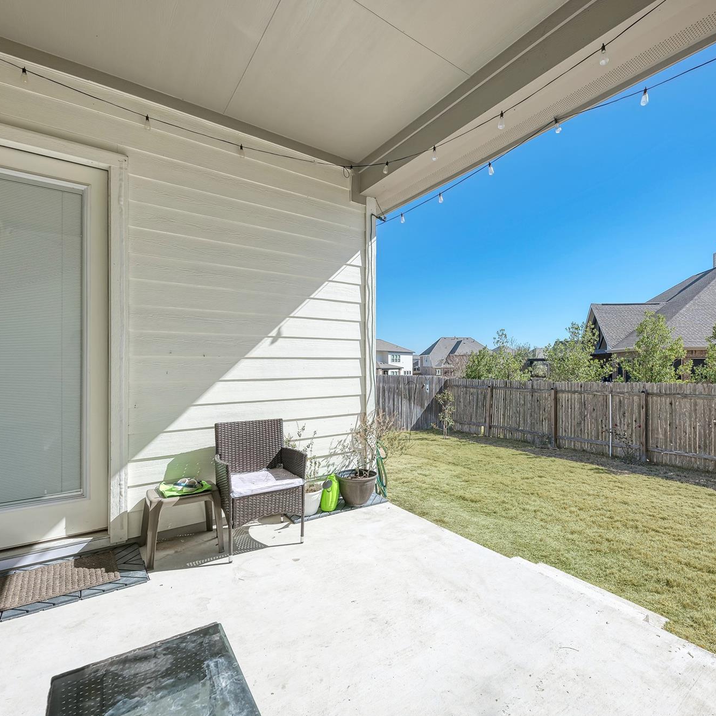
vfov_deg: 84.0
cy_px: 358
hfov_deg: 83.2
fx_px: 398
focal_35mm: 17
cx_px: 419
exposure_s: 1/800
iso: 200
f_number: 8
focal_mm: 13
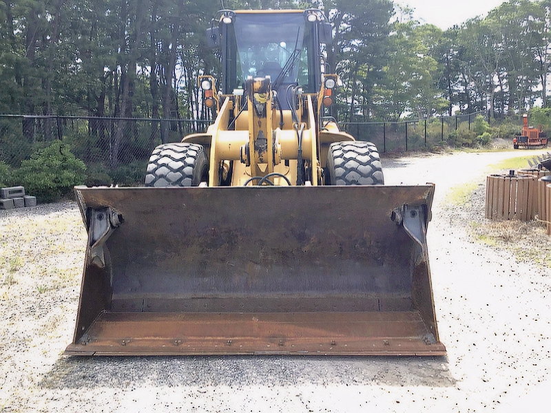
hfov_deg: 58.4
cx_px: 276
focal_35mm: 31
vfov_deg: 45.4
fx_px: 493
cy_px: 206
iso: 25
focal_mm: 3.3
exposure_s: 1/673
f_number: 2.4
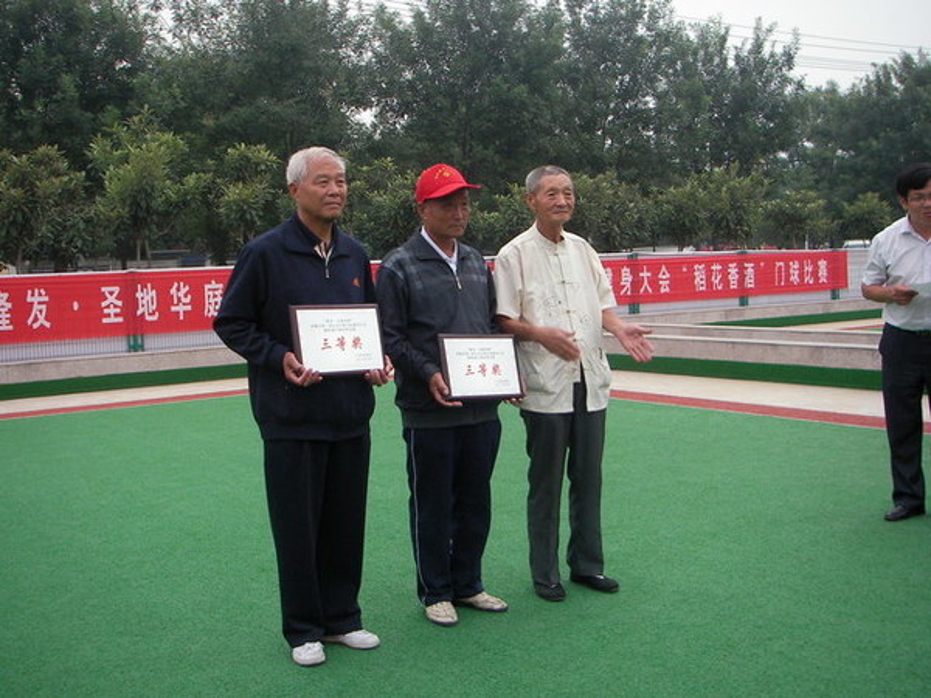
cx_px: 466
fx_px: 1022
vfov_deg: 37.7
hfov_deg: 49.0
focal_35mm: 38
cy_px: 349
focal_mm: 6.3
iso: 100
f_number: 3.3
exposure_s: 1/128
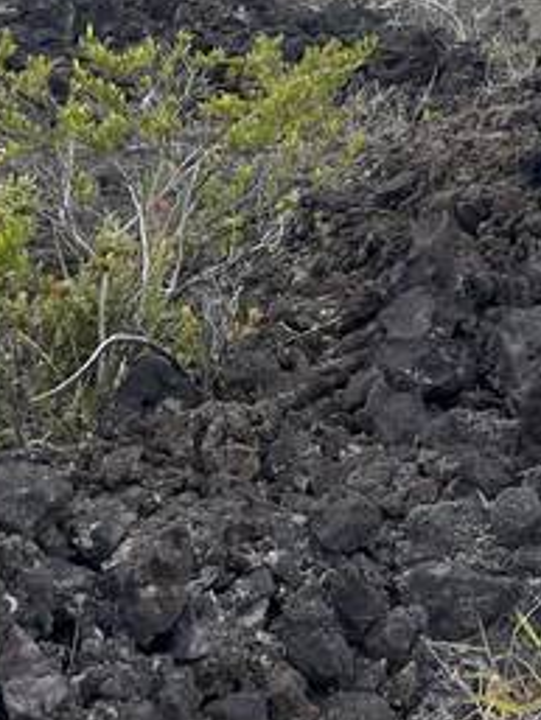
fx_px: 2020
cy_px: -104
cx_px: 880
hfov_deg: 14.0
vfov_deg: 19.3
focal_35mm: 97
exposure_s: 1/3745
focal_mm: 5.1
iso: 50
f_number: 1.6
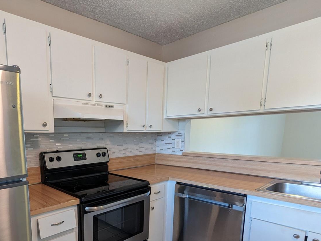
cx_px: 94
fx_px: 214
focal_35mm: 23
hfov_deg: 70.5
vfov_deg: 57.2
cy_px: 168
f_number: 2.2
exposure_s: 1/24
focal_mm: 2.35
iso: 127
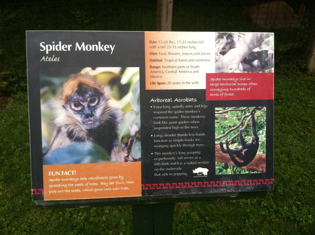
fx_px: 318
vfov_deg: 40.6
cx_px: 158
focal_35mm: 35
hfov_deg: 52.7
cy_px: 118
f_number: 2.8
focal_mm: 3.85
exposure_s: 1/227
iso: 80
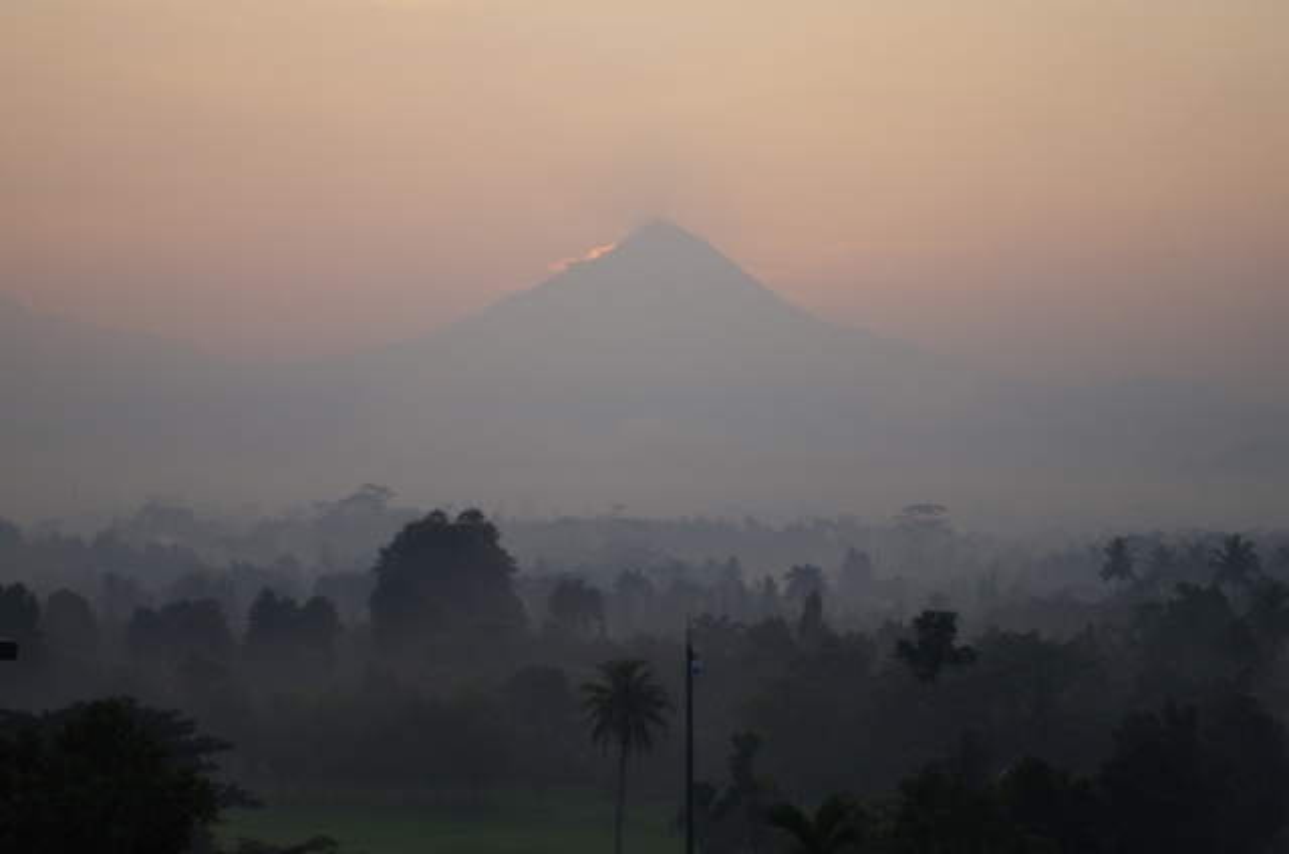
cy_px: 427
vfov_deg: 16.6
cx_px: 644
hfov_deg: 24.8
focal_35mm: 82
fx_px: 2930
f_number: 5.6
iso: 100
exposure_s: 1/125
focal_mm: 55
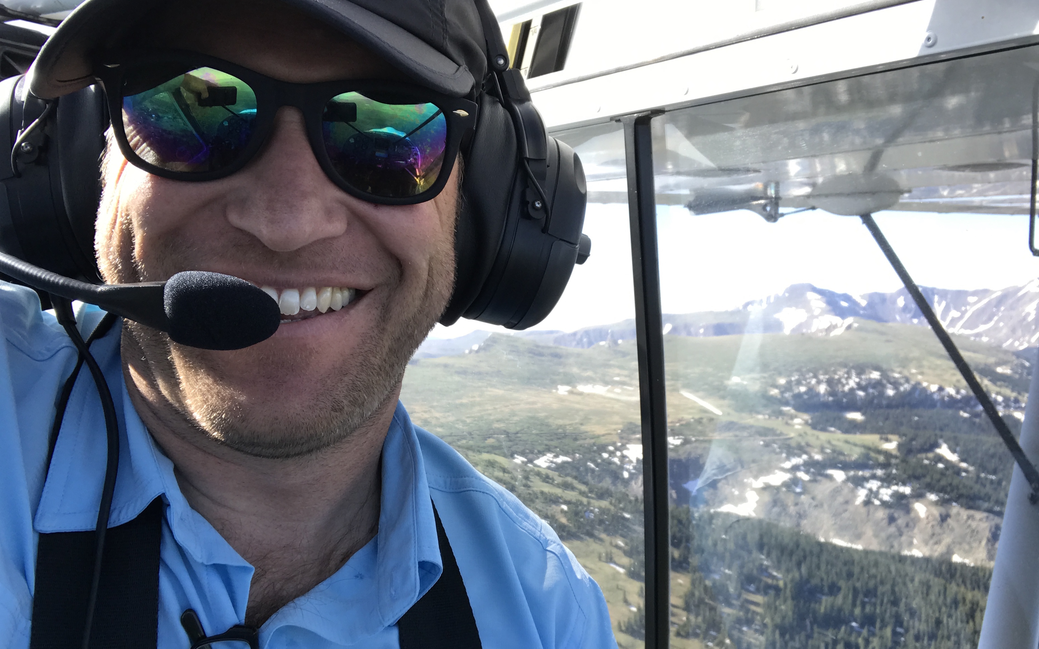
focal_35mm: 34
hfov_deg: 56.7
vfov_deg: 37.2
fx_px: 963
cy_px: 374
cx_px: 520
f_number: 2.2
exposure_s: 1/274
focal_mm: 2.87
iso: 25
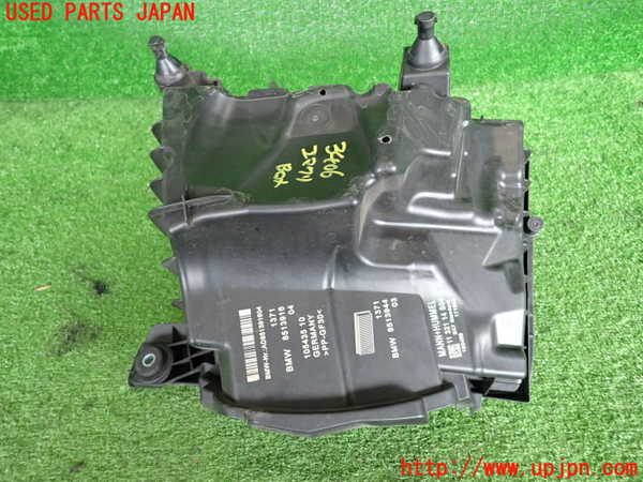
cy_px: 241
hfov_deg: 69.4
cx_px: 322
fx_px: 464
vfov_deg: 54.9
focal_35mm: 25
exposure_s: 1/30
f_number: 2
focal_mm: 4.5
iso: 200
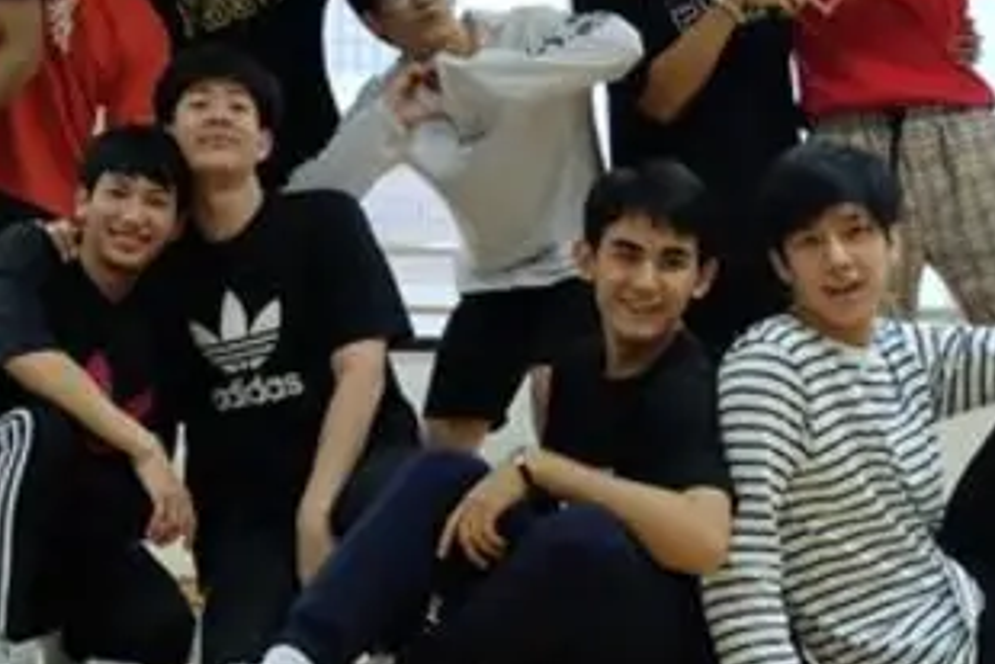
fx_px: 2433
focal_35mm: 88
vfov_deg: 15.5
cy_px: 202
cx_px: 234
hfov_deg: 22.9
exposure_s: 1/110
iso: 2500
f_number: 4.2
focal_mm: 23.2
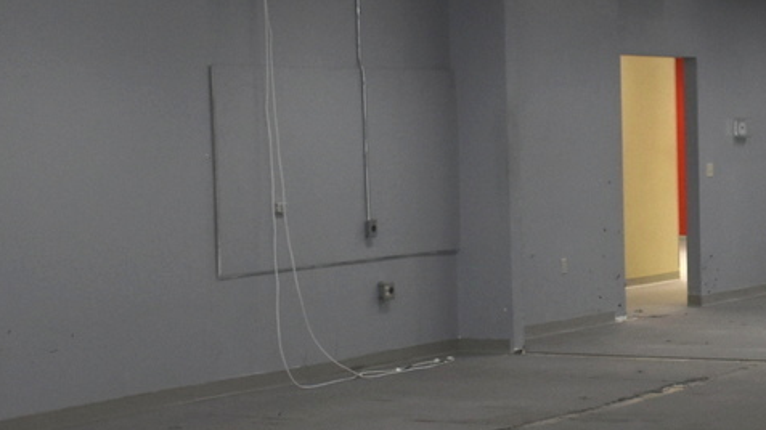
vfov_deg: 12.6
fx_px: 1949
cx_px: 819
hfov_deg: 21.2
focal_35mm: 96
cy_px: 262
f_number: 3.5
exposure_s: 1/200
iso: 560
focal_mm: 18
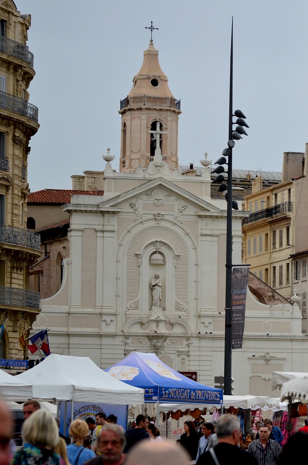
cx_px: 154
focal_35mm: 142
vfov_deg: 14.4
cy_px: 232
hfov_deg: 9.6
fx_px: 1838
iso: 1400
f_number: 4.5
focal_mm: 95
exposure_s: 1/8000
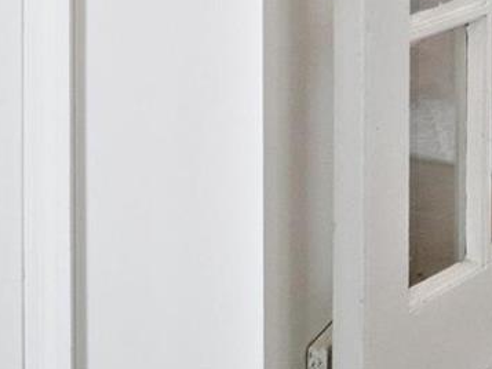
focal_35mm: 155
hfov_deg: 11.5
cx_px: 972
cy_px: -346
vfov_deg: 9.1
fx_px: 2204
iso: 400
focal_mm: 18
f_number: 4
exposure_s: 1/60
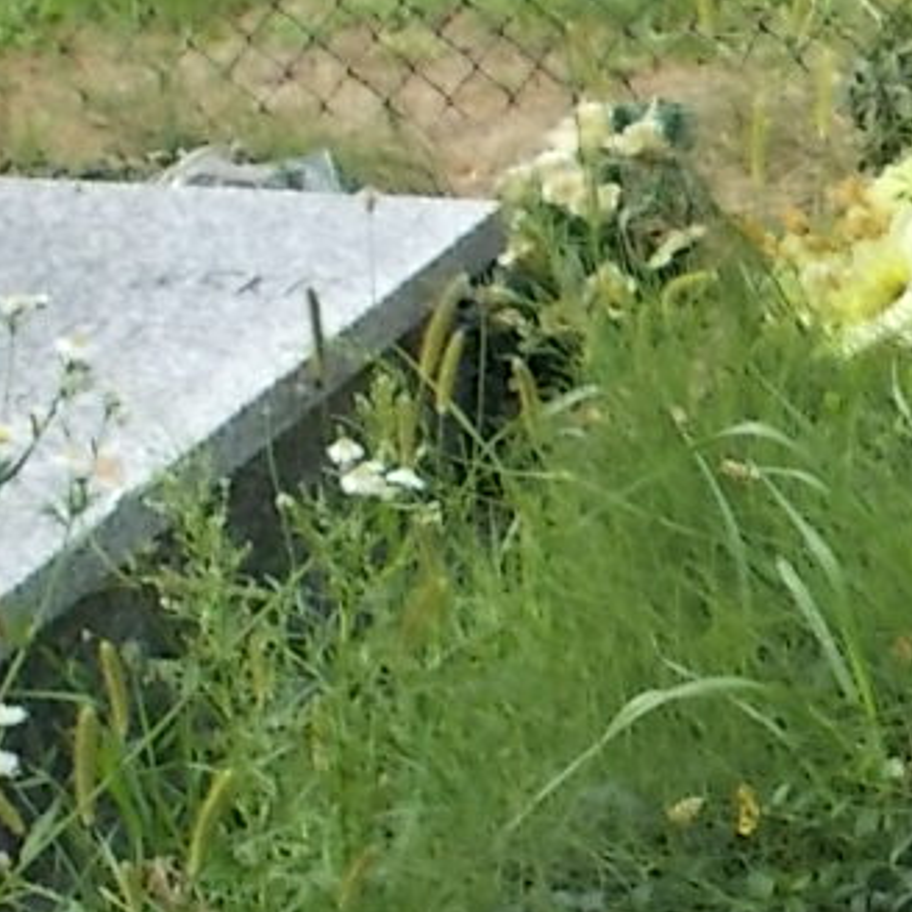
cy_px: 325
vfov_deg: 15.5
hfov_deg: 14.8
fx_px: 3338
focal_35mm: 112
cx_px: 1232
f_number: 8
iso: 80
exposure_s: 1/80
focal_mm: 4.6
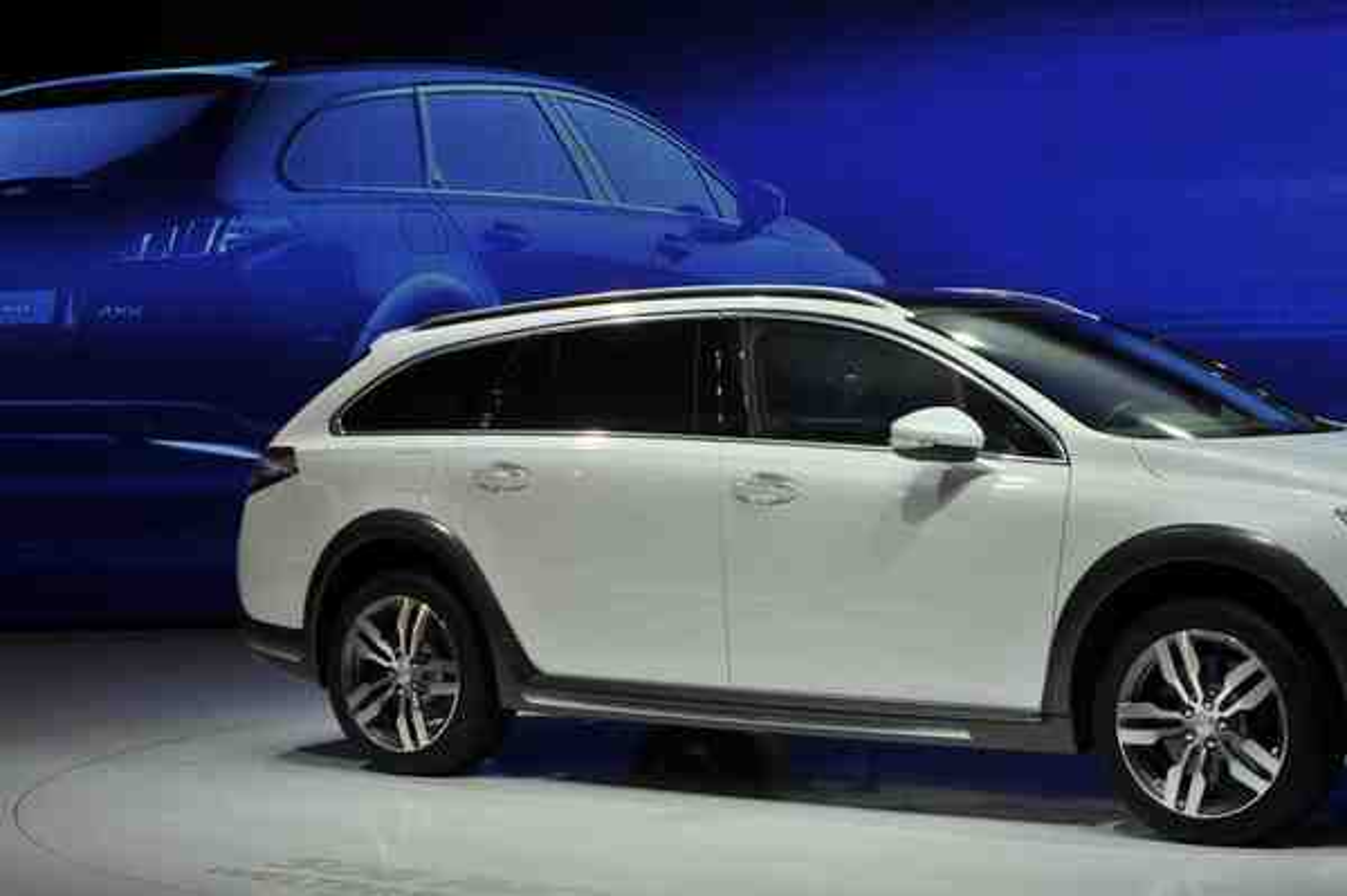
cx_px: 674
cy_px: 448
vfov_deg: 18.2
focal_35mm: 75
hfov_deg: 27.0
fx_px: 2804
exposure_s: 1/200
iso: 200
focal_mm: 50
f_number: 7.1
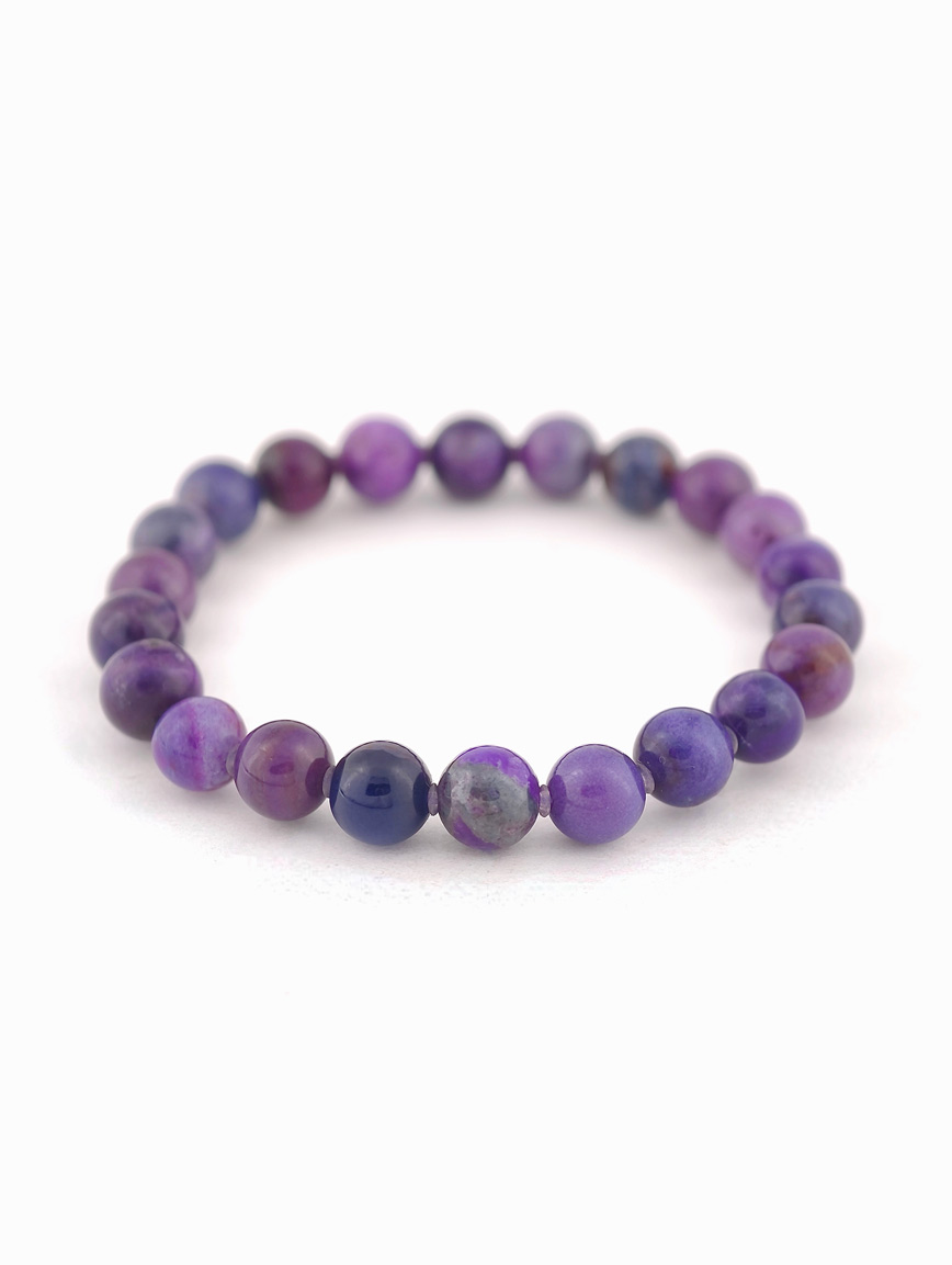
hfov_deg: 16.3
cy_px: 632
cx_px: 476
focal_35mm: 91
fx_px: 3329
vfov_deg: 21.5
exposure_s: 1/161
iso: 125
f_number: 2.67
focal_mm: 22.48
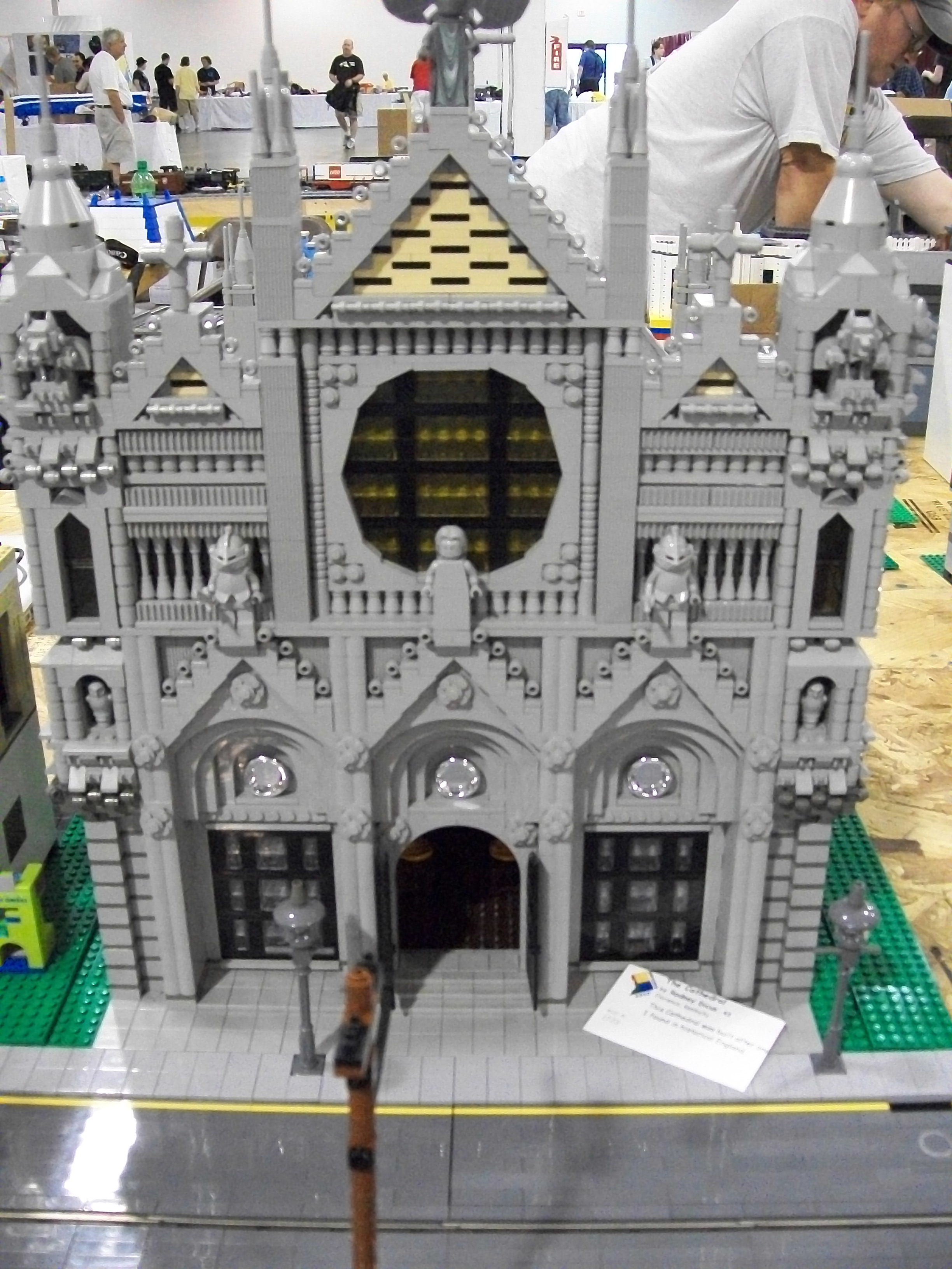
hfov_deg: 39.7
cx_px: 476
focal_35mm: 36
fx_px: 1320
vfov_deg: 51.4
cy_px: 634
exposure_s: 1/40
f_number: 2.7
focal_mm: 6
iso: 640
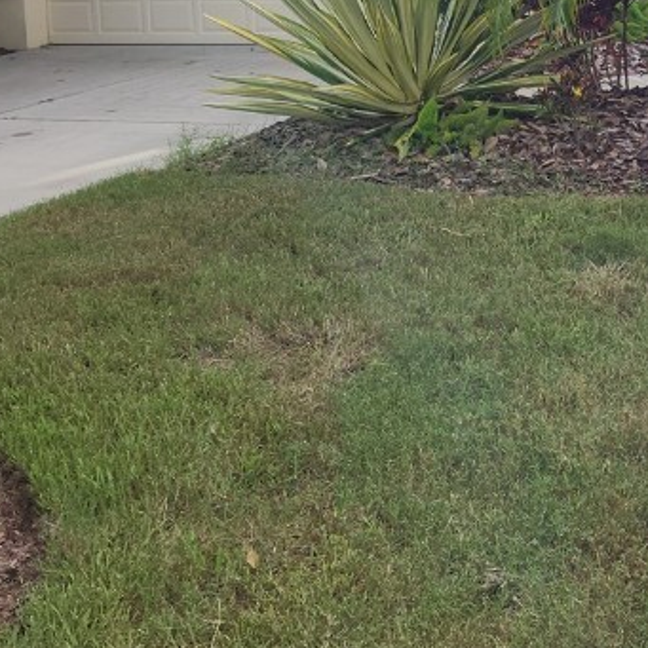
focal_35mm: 61
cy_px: -15
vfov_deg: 26.5
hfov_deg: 27.6
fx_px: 1292
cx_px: 524
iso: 20
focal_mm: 5.4
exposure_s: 1/740
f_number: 1.8
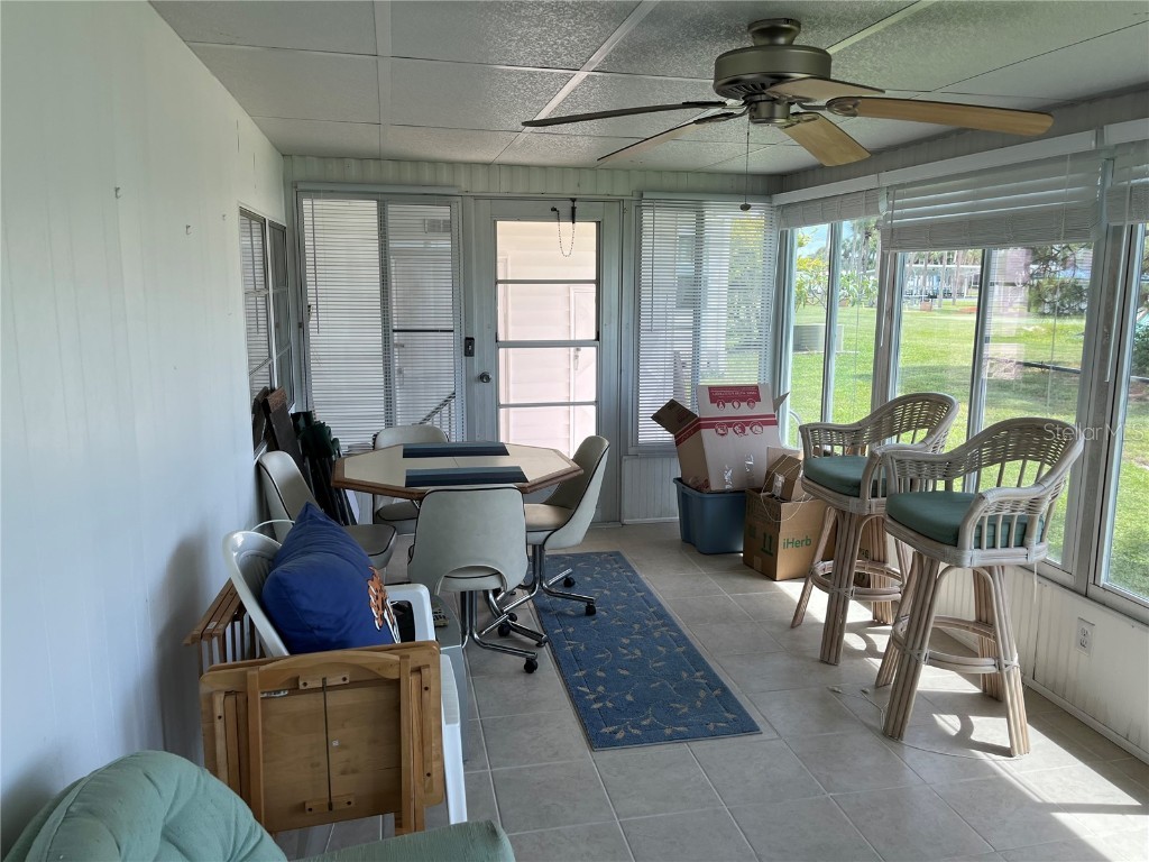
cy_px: 431
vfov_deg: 53.1
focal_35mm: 26
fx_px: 863
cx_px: 574
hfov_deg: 67.3
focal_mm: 5.1
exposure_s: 1/345
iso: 50
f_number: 1.6
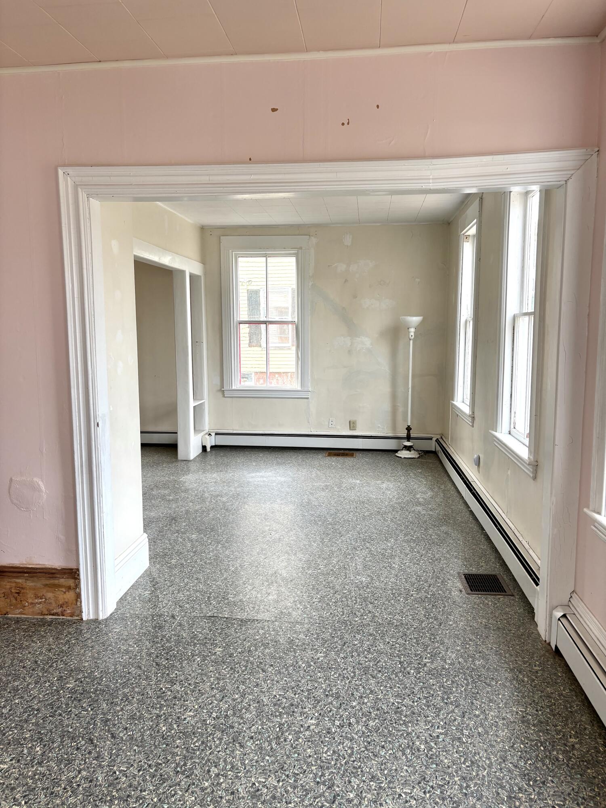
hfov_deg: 53.1
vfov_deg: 67.3
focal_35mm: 26
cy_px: 404
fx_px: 607
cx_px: 303
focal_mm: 5.96
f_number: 1.6
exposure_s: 1/167
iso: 64
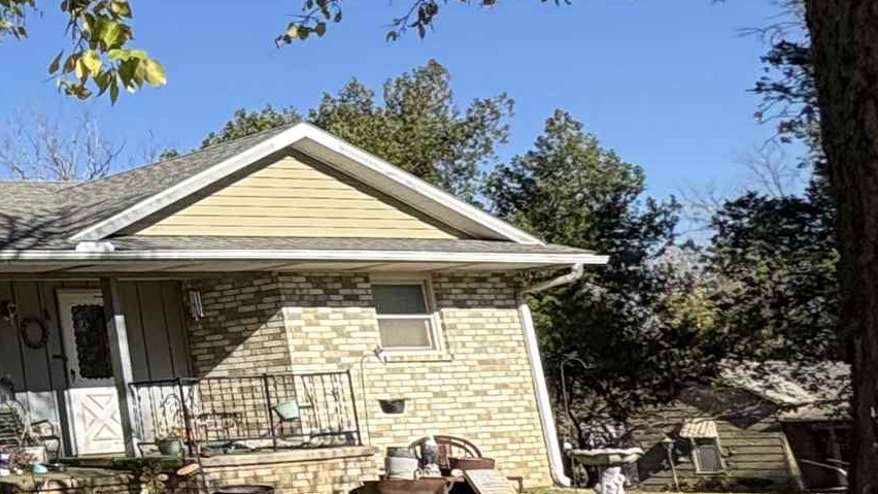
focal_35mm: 55
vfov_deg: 21.8
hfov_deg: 24.0
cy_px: 245
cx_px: -598
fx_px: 1280
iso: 50
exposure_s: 1/1789
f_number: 2.2
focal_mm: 2.22
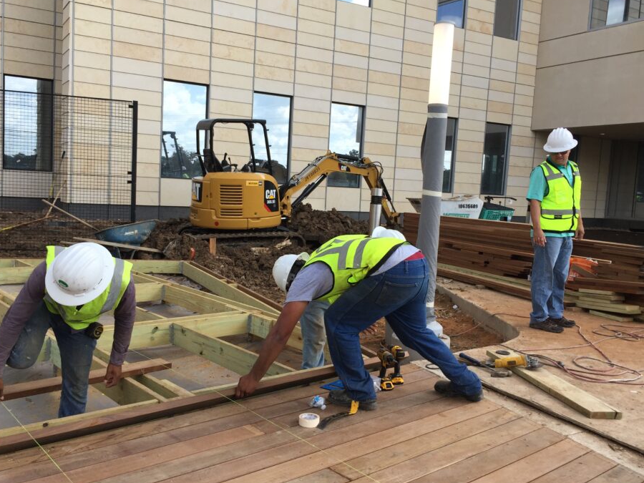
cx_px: 312
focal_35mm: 33
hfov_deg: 55.3
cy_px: 241
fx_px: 614
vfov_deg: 42.9
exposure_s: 1/746
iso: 32
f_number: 2.2
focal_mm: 4.15
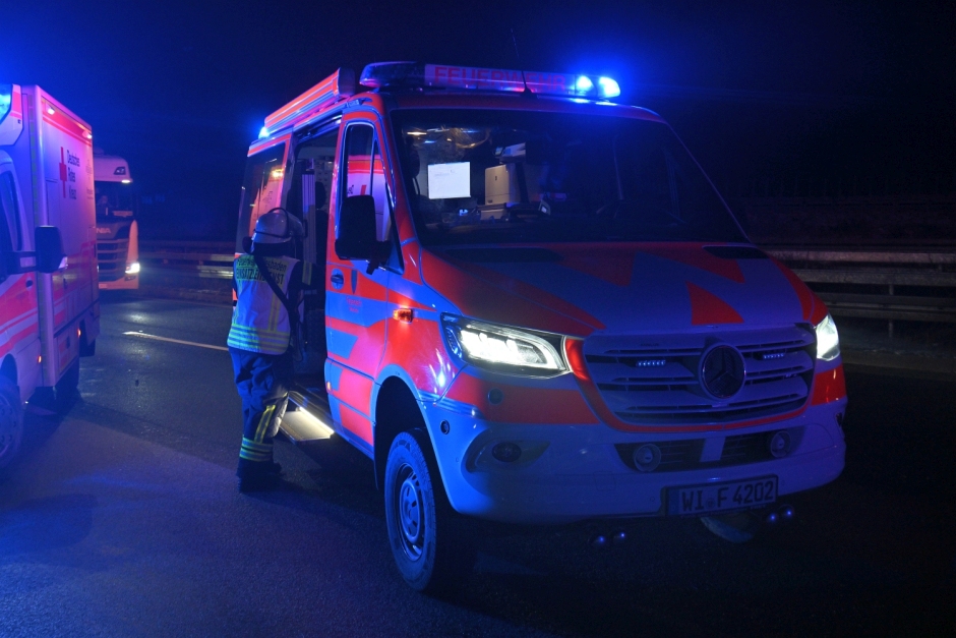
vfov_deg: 35.1
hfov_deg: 50.7
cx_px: 478
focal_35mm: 38
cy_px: 319
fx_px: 1009
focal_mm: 38
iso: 1000
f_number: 10
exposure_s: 1/50
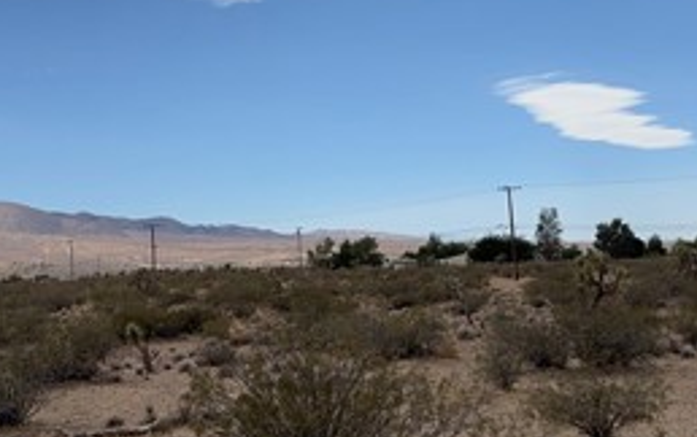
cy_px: 89
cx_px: 289
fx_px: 1198
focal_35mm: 63
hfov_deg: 32.4
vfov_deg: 20.5
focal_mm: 6.76
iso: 80
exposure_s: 1/12346
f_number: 1.78
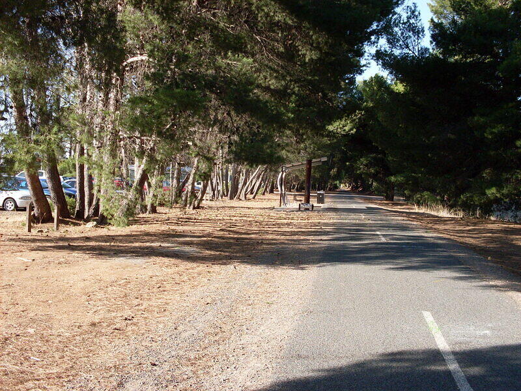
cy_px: 196
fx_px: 572
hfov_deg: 49.0
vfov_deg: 37.7
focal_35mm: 38
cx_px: 260
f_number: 2.8
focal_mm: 6.3
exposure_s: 1/500
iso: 80
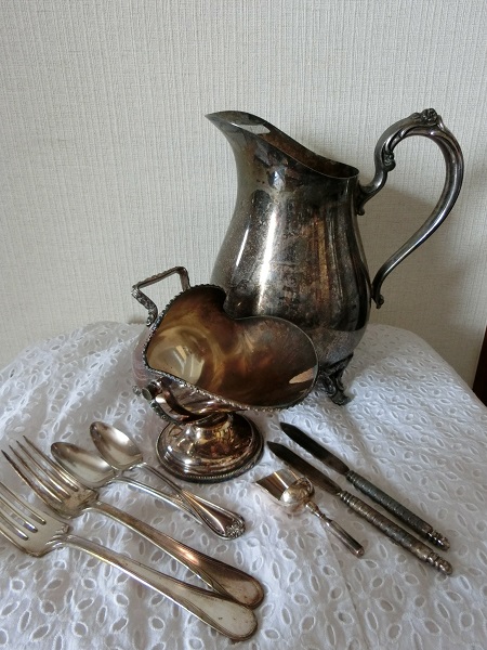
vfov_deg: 69.4
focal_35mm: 25
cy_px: 325
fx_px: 469
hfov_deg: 54.9
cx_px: 244
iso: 400
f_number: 3.5
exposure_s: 1/80
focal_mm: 4.5
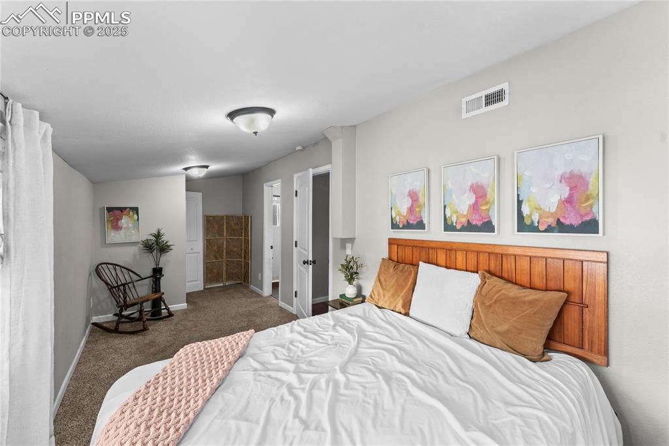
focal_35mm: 14
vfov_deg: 81.2
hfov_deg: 104.3
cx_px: 334
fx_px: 260
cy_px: 223
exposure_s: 1/6
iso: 800
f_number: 8
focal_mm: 14
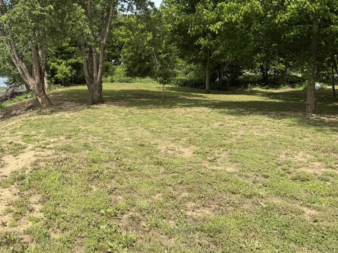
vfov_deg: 42.3
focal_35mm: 33
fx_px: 322
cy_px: 82
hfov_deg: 54.4
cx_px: 117
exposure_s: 1/2110
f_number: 1.78
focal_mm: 6.76
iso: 80
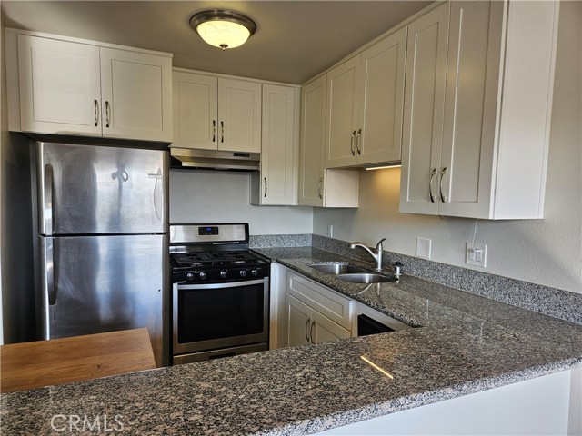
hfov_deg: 73.9
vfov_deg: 58.9
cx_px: 291
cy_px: 218
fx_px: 387
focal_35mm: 23
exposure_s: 1/120
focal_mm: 5.4
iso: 50
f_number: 1.8
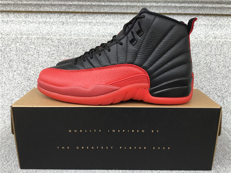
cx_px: 116
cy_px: 86
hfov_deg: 58.4
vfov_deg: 45.4
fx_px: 207
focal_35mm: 31
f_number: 2.4
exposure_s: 1/117
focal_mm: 3.3
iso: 25
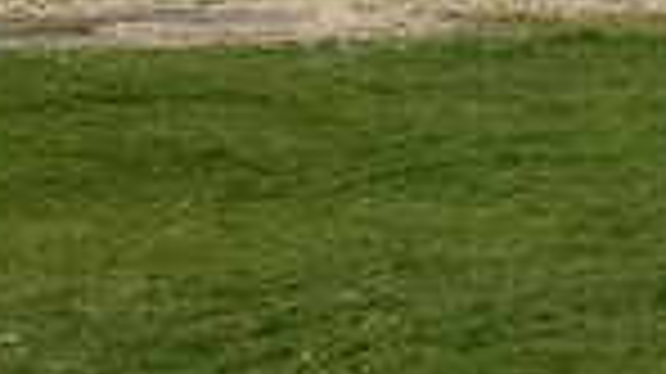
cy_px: -622
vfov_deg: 5.5
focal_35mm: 212
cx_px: 567
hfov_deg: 10.1
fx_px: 3741
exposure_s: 1/4016
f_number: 1.78
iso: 64
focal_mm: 6.86
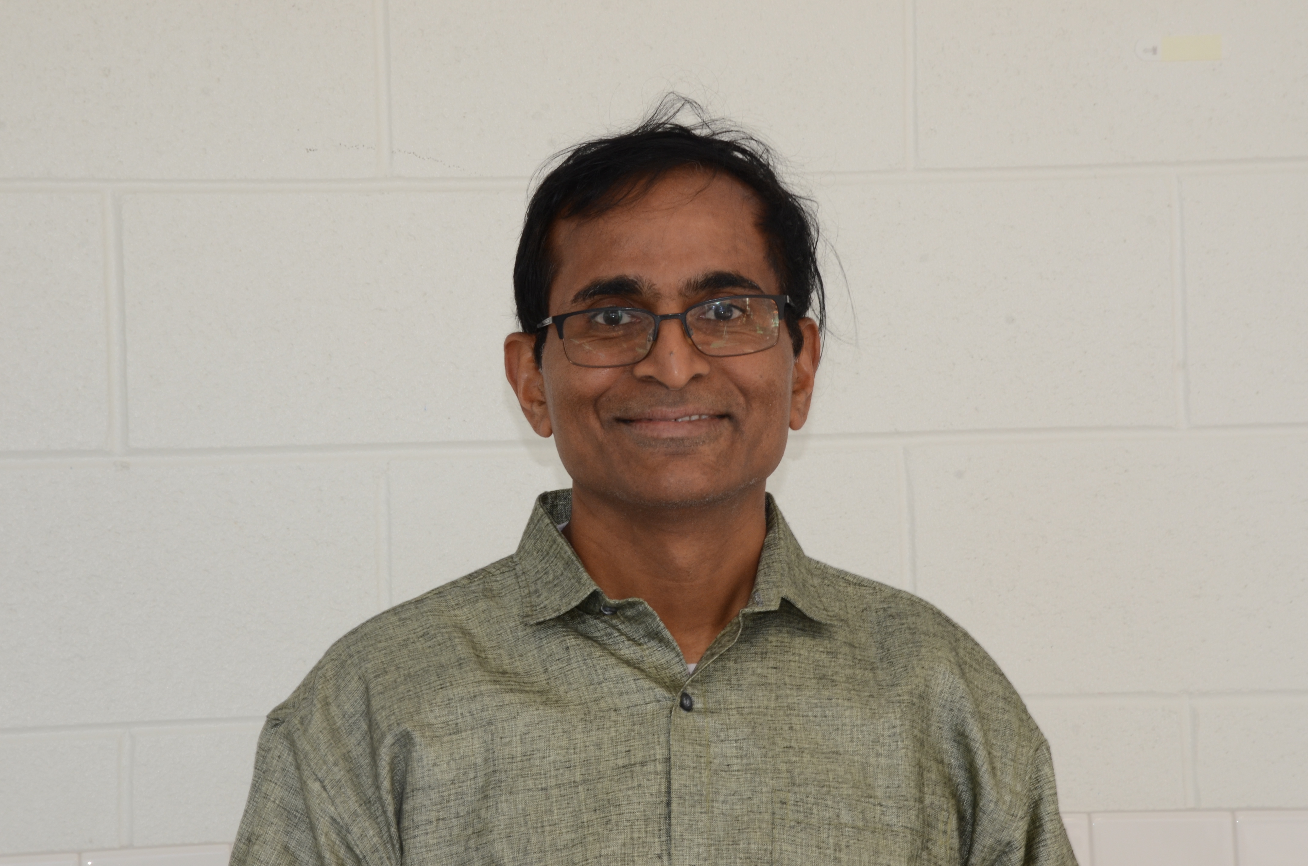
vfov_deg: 9.1
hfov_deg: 13.7
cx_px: 654
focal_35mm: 150
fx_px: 5439
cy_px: 433
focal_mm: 100
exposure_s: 1/13
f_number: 14
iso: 400
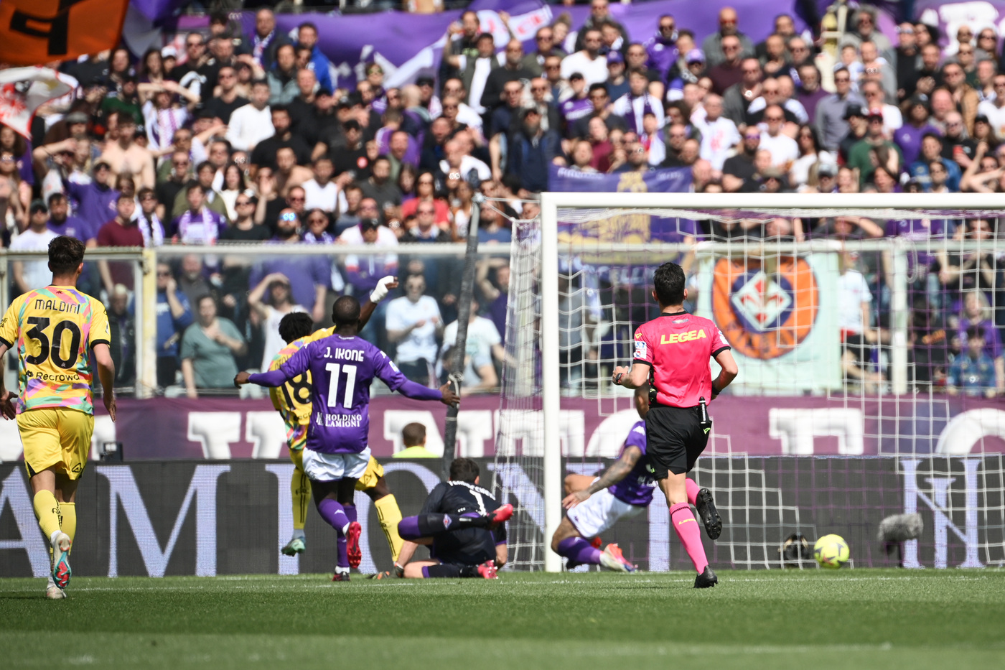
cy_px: 335
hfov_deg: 5.2
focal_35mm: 400
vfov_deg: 3.4
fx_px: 11165
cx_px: 502
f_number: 4
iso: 200
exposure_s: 1/2500
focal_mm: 400
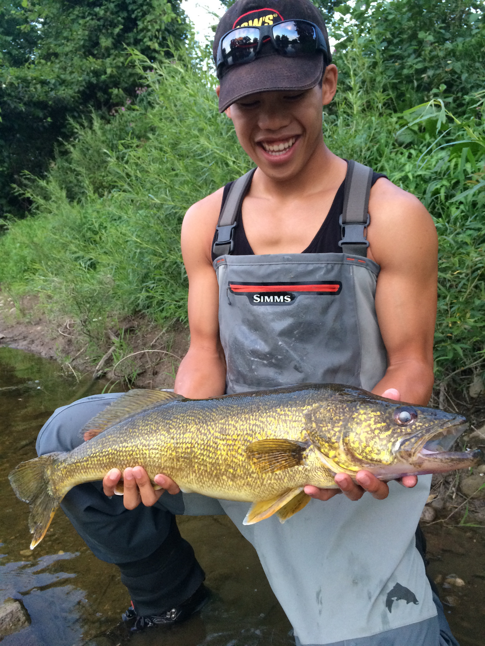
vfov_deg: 61.7
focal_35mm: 29
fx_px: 542
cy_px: 323
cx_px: 242
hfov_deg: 48.2
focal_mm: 4.15
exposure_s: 1/30
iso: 160
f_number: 2.2
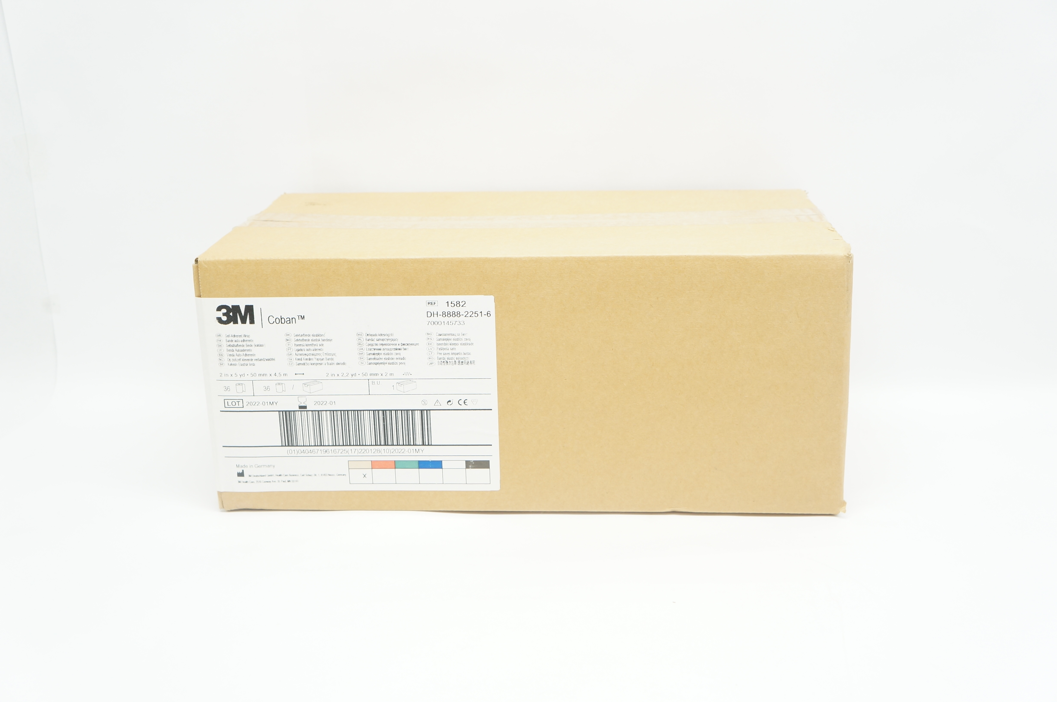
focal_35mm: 42
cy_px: 351
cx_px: 528
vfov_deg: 31.8
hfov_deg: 46.4
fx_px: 1232
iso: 400
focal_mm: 28
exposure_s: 1/50
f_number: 5
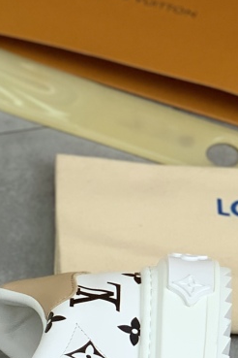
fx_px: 2092
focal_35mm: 211
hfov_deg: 6.4
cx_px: -170
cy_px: 456
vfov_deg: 9.6
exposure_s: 1/159
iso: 16
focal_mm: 6
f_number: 2.4
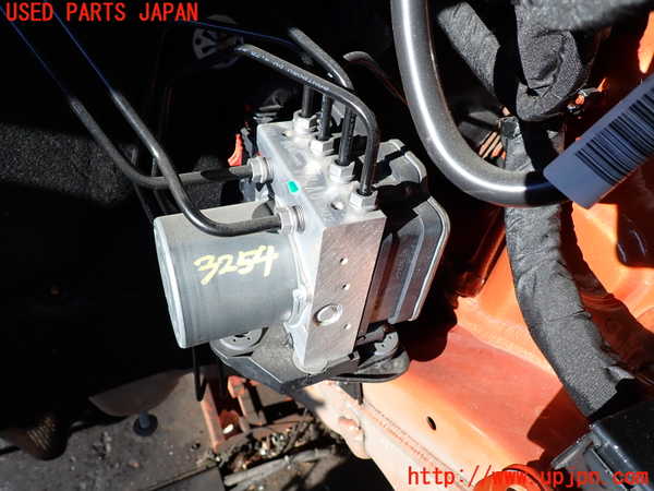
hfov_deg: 69.4
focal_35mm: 25
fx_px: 472
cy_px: 246
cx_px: 327
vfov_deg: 54.9
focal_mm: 4.5
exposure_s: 1/500
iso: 100
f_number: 2.8
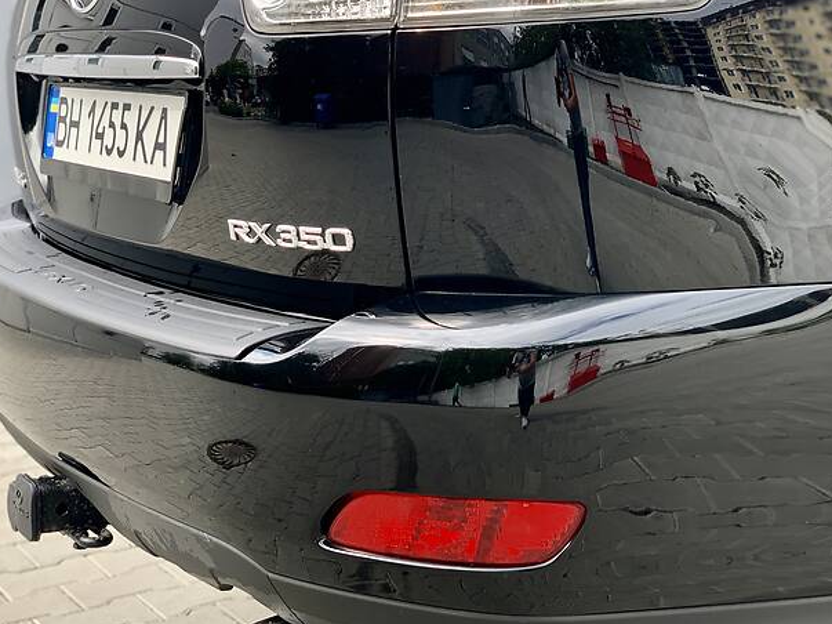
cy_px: 269
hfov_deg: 28.2
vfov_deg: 21.3
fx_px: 1658
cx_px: 375
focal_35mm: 69
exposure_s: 1/122
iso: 16
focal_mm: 6
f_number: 2.4
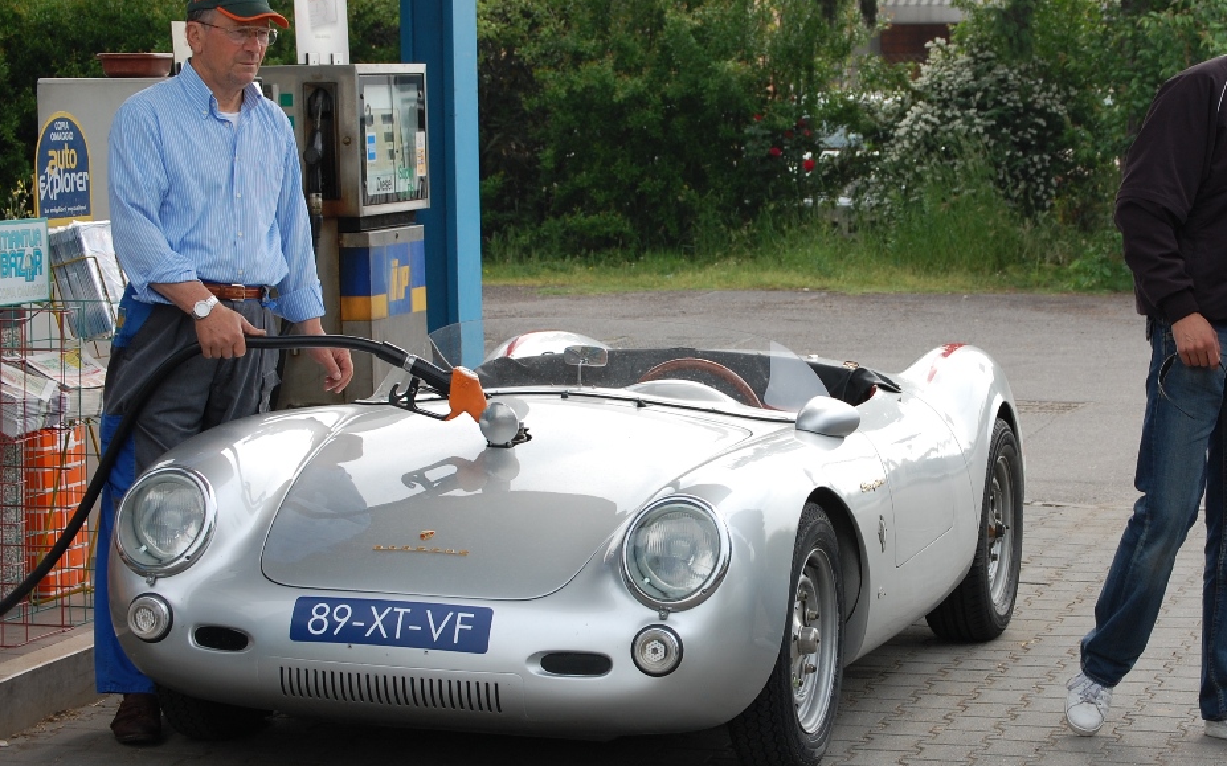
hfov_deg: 20.1
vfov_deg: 12.6
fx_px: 3465
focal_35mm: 104
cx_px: 725
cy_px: 392
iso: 200
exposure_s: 1/250
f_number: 8
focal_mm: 55
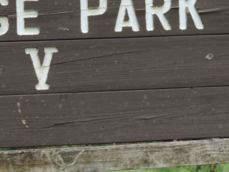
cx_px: 35
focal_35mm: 369
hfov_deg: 5.4
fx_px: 2441
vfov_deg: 4.0
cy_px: 20
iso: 80
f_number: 4.5
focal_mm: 30.3
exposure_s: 1/125
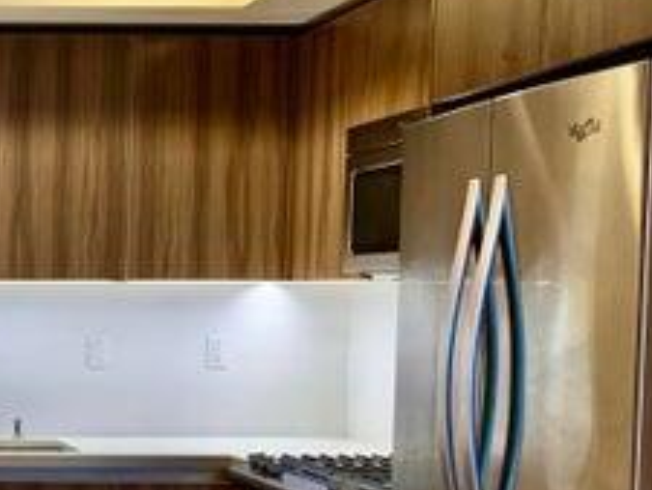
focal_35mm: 74
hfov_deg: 23.5
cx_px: -174
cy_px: 420
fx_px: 1395
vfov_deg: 19.6
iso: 125
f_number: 1.8
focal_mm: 4.25
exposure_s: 1/60
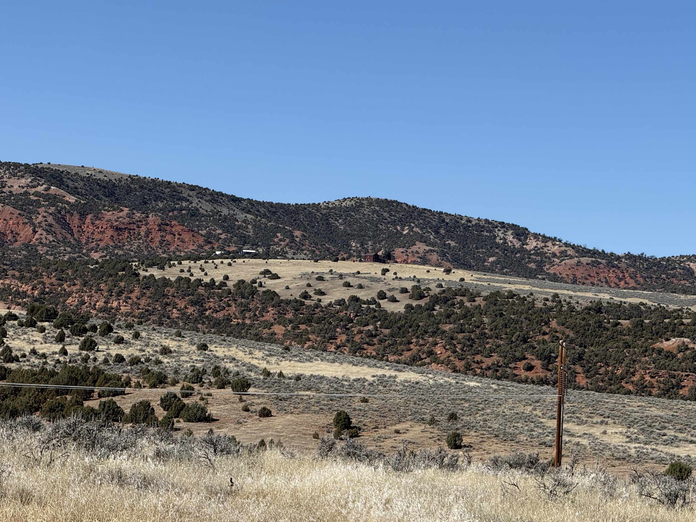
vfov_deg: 11.1
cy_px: 259
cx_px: 356
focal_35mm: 134
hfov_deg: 14.7
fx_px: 2694
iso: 80
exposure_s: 1/3058
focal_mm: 15.66
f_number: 2.8
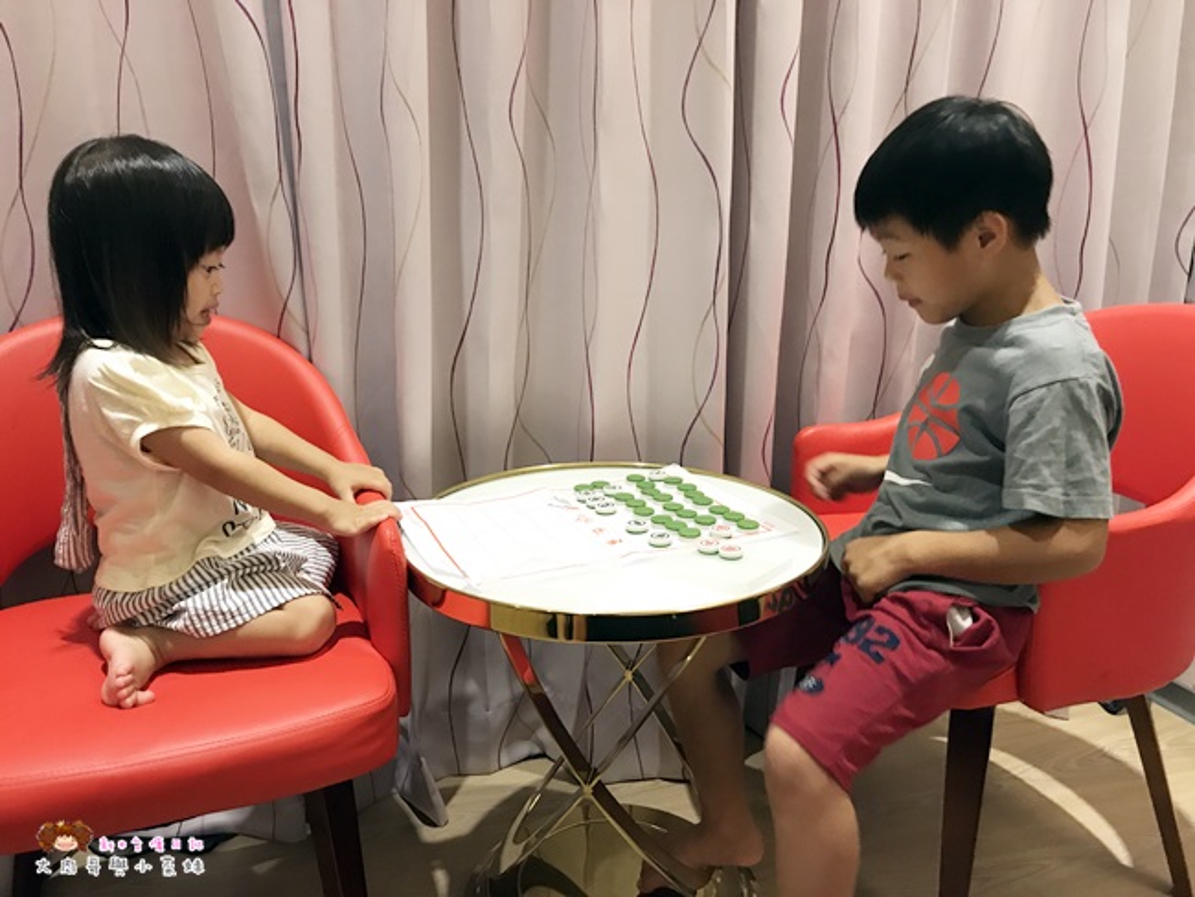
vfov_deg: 49.8
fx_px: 967
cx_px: 598
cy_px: 448
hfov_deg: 63.4
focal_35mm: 28
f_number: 1.8
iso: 64
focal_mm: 3.99
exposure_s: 1/15
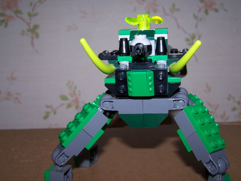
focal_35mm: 49
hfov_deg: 38.9
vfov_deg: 29.6
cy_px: 102
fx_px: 341
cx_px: 134
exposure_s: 1/60
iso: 80
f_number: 2.8
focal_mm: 6.3
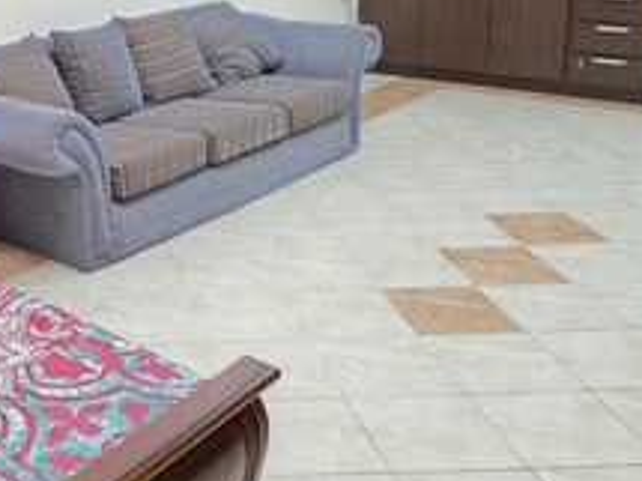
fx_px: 908
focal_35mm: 49
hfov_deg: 35.7
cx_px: 19
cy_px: 79
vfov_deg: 28.8
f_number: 1.7
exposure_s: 1/100
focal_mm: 6.3
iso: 1000
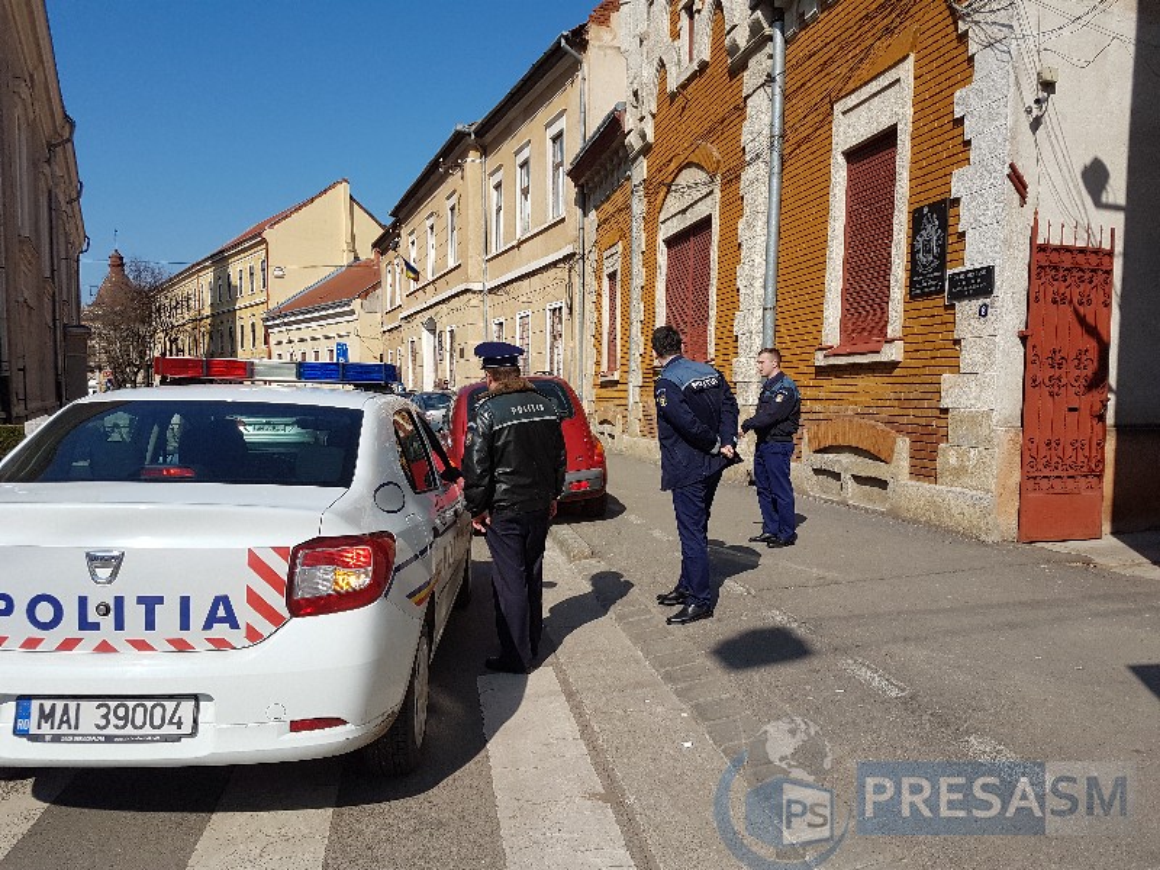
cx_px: 580
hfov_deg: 67.3
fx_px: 871
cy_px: 435
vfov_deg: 53.1
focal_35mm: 26
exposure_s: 1/3024
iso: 40
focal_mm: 4.2
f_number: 1.7
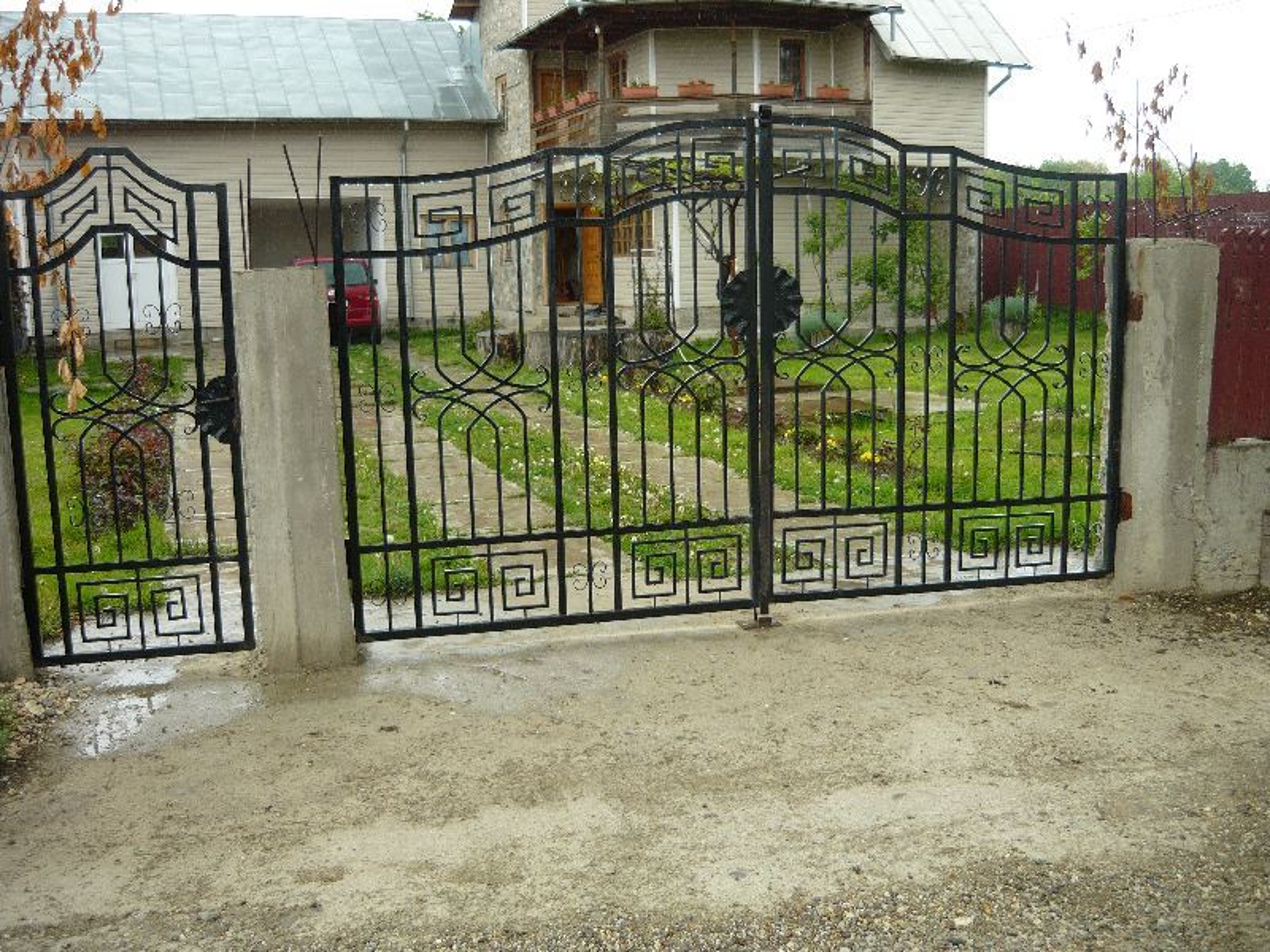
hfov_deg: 55.4
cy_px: 476
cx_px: 635
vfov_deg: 42.9
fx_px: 1211
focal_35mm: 33
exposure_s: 1/125
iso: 100
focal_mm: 5.5
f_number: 2.8
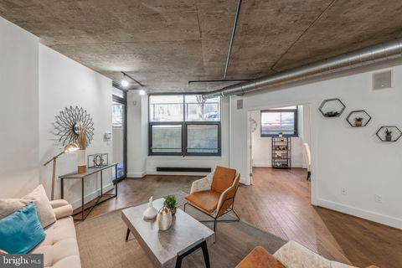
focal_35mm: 14
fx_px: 156
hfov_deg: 104.3
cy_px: 134
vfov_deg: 81.2
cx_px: 201
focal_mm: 14
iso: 500
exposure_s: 1/5
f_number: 8
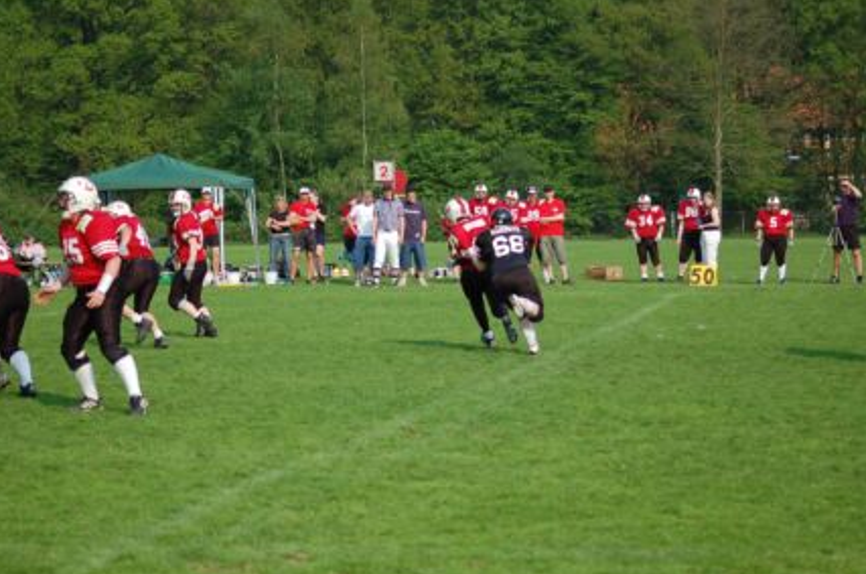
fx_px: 2977
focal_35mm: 124
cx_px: 419
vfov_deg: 11.0
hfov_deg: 16.5
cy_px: 288
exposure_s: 1/1000
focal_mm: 78
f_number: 4.5
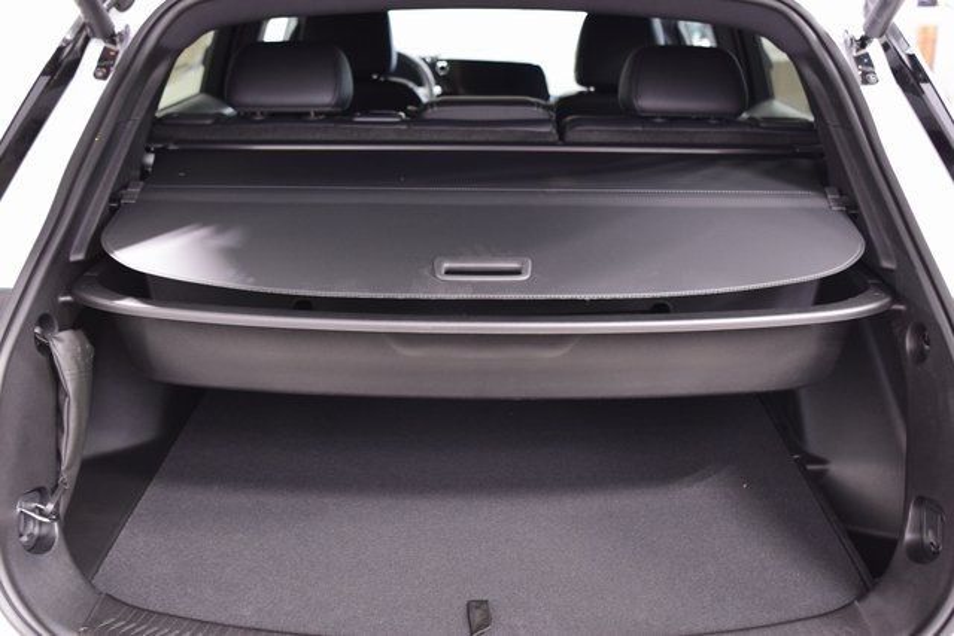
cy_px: 318
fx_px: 954
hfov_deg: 53.1
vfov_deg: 36.9
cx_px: 477
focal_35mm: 36
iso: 1600
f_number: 2.8
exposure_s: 1/15
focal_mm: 24
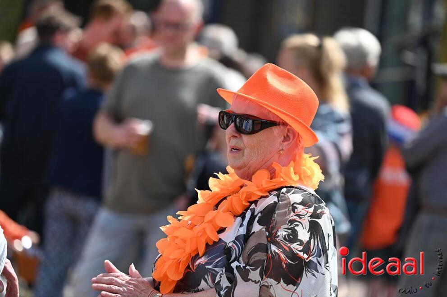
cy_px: 148
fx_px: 3969
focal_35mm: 320
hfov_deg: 6.4
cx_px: 224
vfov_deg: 4.3
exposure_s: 1/500
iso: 200
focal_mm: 320
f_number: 5.6
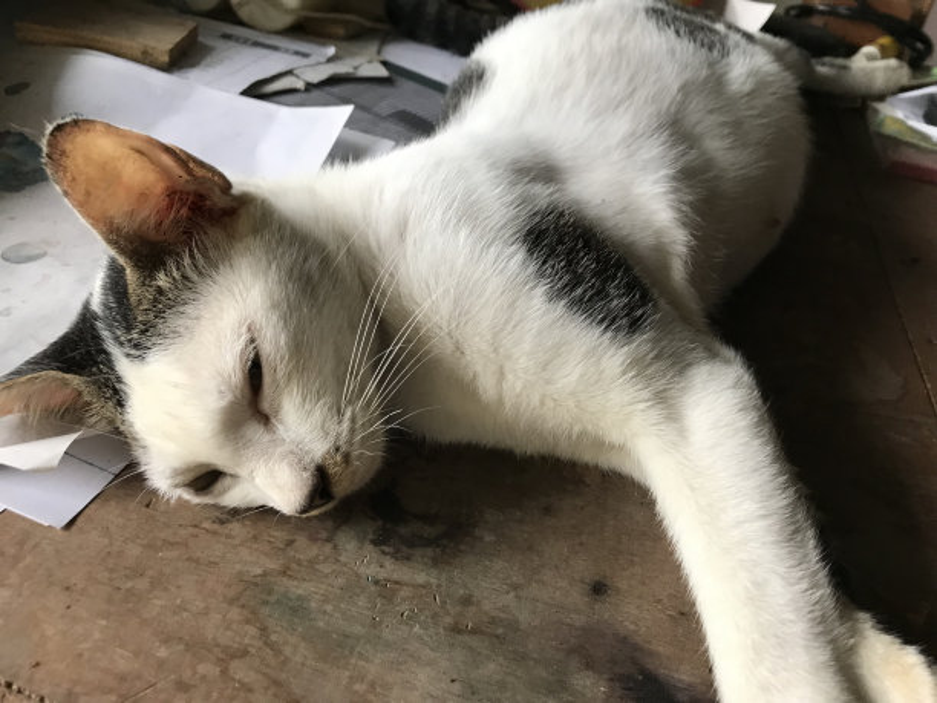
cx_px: 468
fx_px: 758
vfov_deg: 49.7
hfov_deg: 63.4
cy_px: 352
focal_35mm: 28
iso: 32
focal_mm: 3.99
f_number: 1.8
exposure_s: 1/25
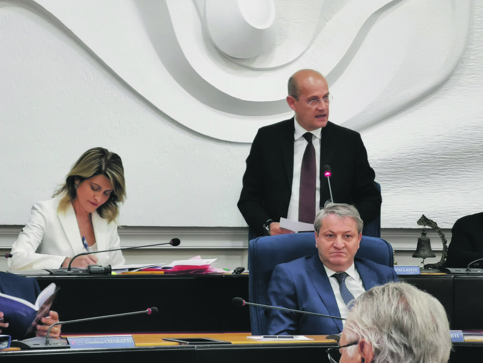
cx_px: 241
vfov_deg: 8.2
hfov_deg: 10.9
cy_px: 182
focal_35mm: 182
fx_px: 2540
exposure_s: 1/33.3
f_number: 3.4
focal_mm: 14.46
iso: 400
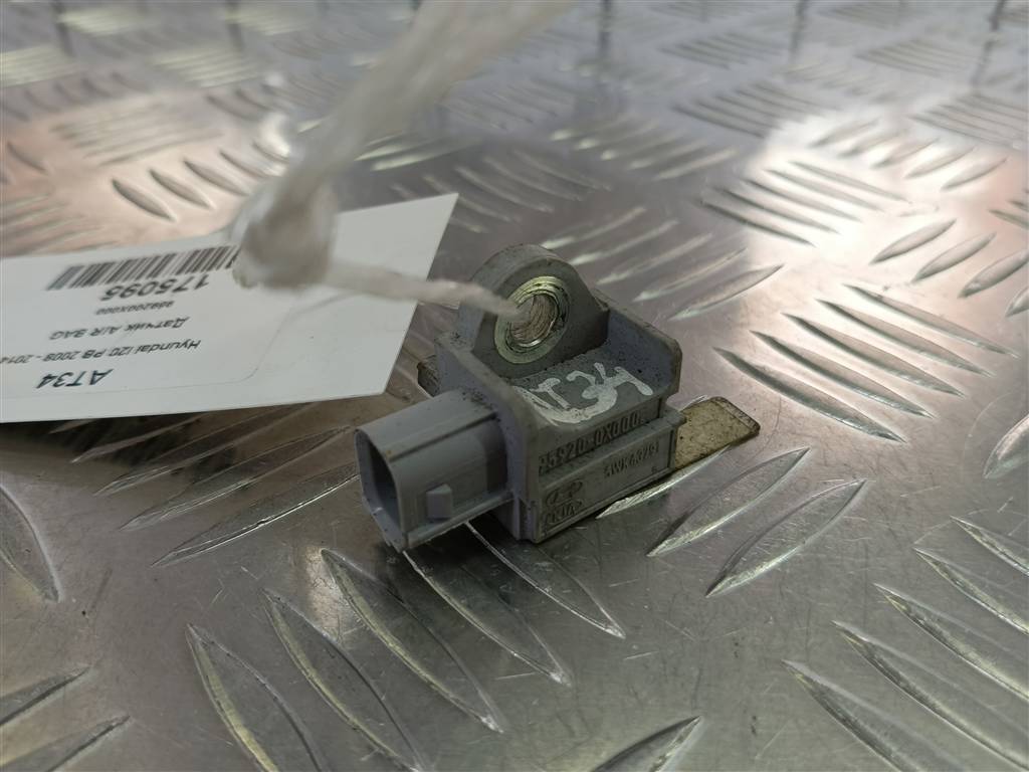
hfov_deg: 65.3
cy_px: 386
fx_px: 803
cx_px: 514
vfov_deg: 51.4
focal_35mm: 27
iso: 90
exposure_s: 1/100
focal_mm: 4.11
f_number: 1.6
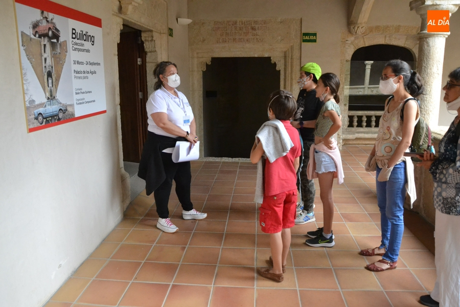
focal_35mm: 60
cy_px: 154
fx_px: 767
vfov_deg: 22.6
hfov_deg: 33.4
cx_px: 230
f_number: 9
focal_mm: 40
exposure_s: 1/320
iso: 3200
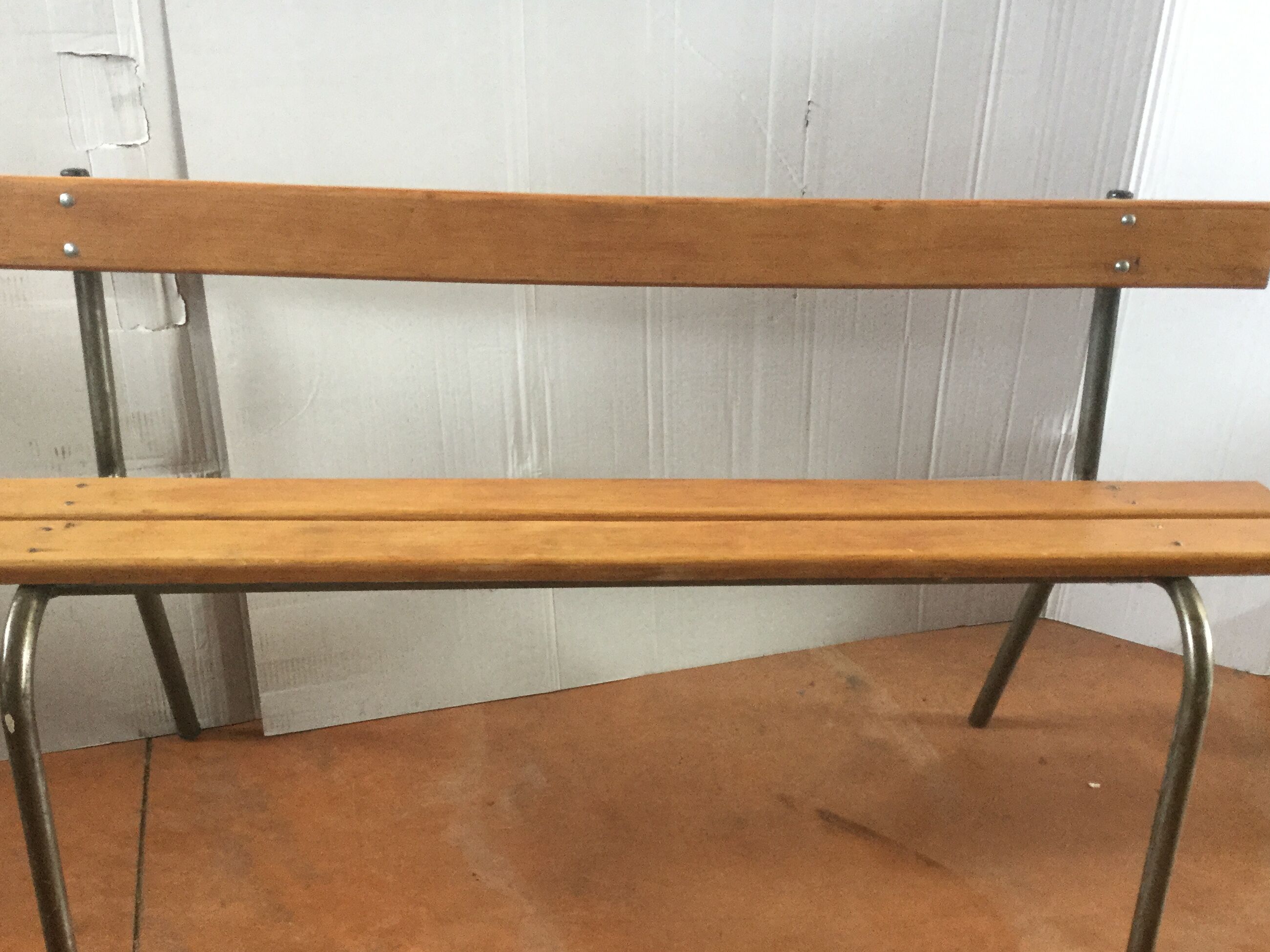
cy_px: 589
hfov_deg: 47.9
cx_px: 634
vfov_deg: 36.6
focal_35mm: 39
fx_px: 1431
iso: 125
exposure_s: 1/33
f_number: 2.4
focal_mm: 3.3
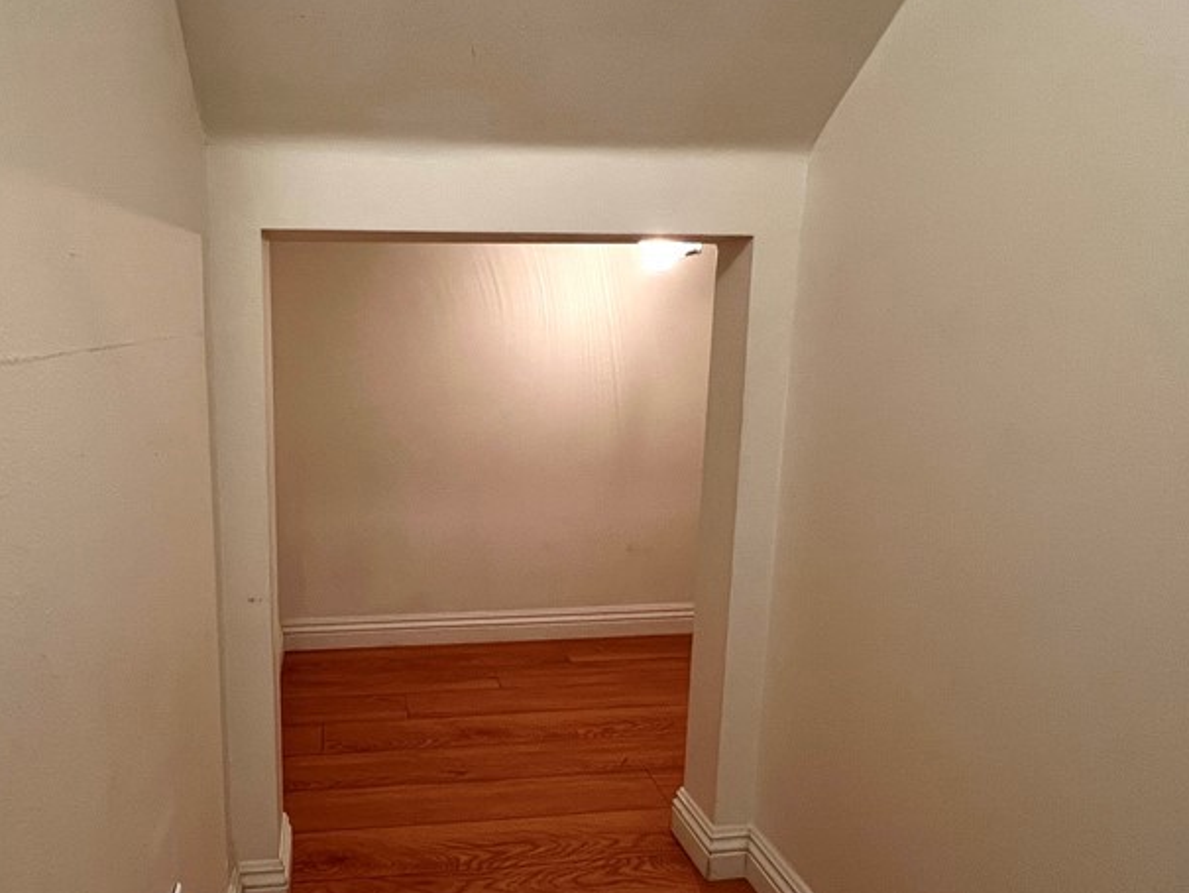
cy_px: 450
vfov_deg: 61.1
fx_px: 756
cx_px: 421
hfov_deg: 74.6
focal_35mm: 22
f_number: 1.8
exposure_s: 1/120
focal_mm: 1.57
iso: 160
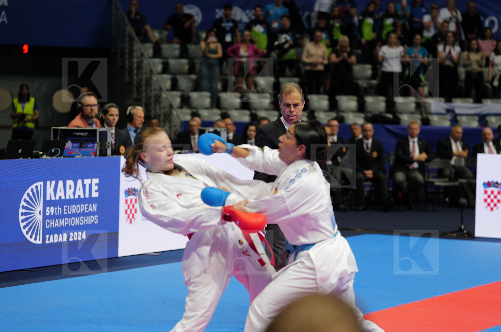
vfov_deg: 12.5
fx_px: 1514
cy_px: 166
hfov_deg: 18.8
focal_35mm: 109
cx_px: 250
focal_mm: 109
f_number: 2.8
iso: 2000
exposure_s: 1/1000
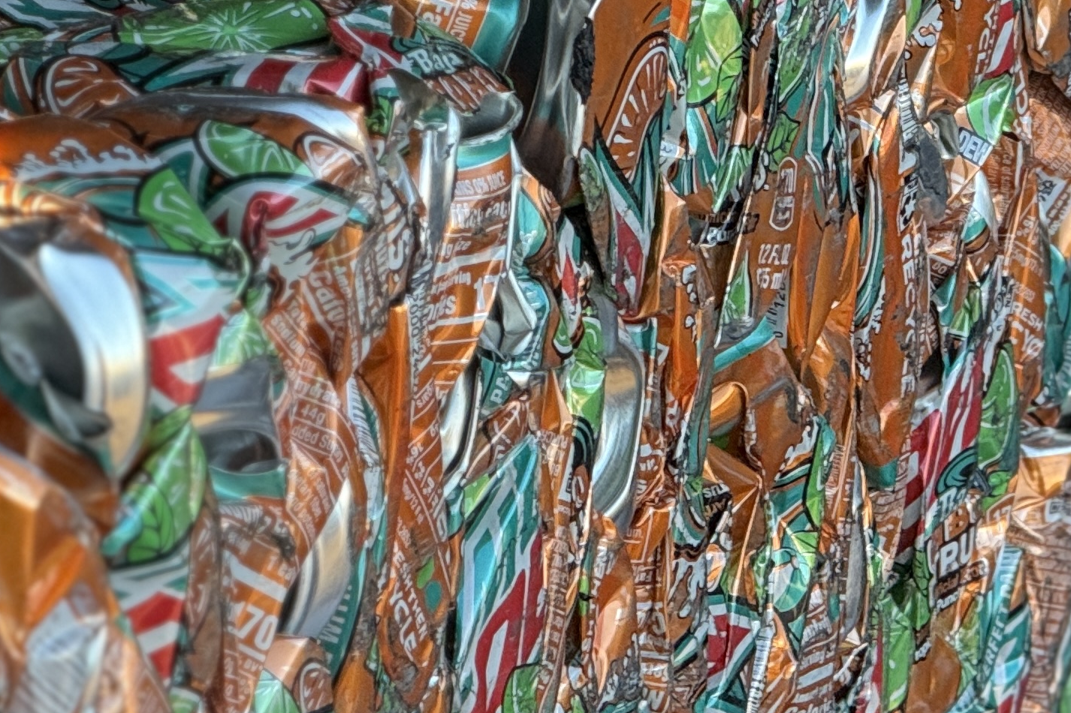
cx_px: 752
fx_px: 10499
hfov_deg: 5.8
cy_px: -223
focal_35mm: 353
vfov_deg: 3.9
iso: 125
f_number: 2.8
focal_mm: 15.66
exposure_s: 1/99
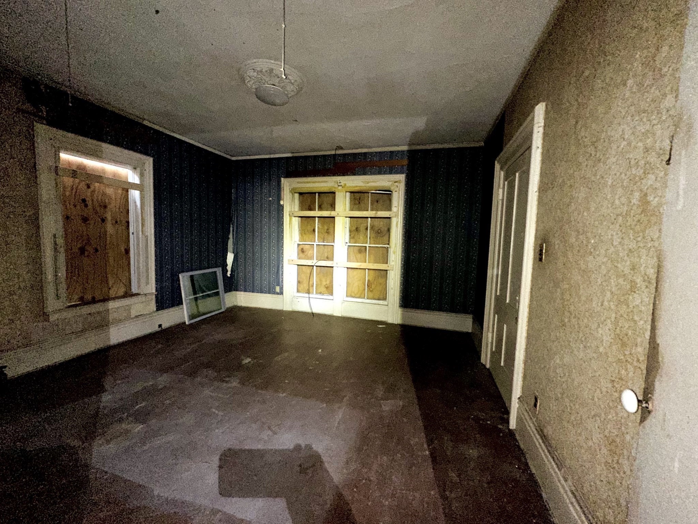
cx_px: 349
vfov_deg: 85.7
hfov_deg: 102.1
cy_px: 262
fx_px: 282
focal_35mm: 14
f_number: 2.2
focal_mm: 2.22
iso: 250
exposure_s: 1/51
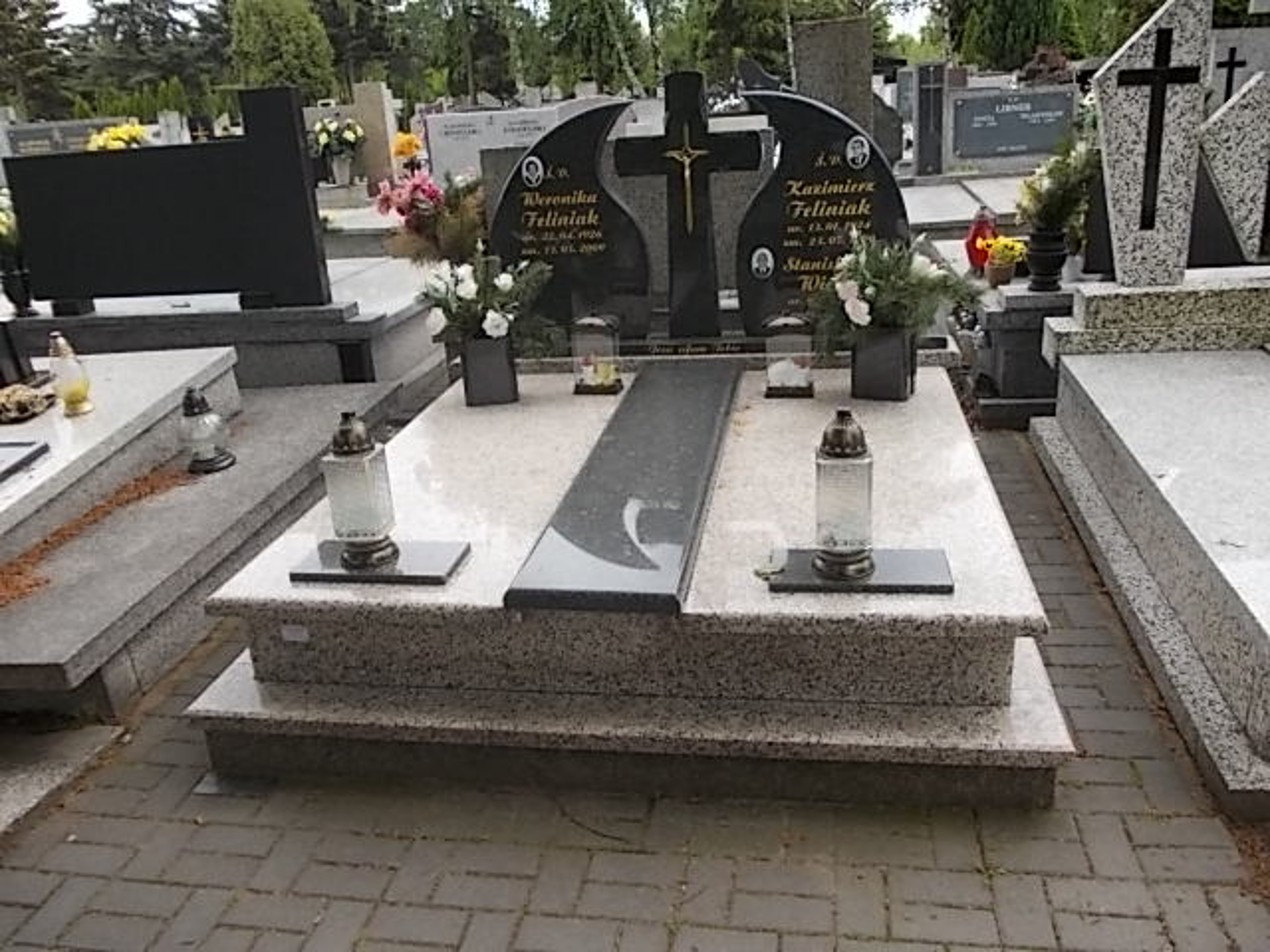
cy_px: 476
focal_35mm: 28
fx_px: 1027
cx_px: 635
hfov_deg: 63.4
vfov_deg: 49.7
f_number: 2.7
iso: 80
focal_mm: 4
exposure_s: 1/400
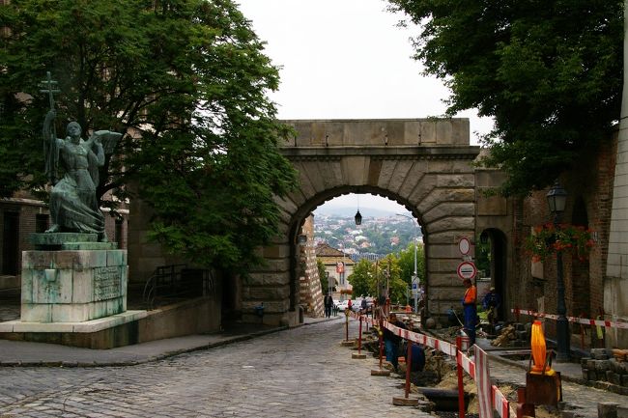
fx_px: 759
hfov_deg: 45.0
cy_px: 209
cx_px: 314
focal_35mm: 44
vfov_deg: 30.8
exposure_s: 1/250
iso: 400
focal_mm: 29
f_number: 11
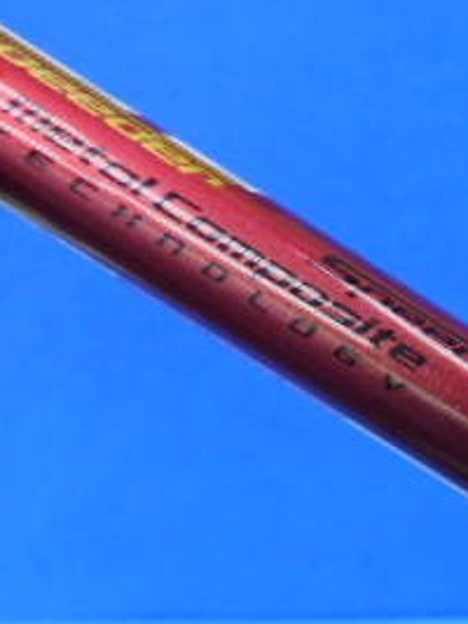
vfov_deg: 31.0
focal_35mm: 60
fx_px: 1082
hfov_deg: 21.4
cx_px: 651
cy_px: 540
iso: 160
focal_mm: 4.5
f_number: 3.7
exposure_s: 1/30
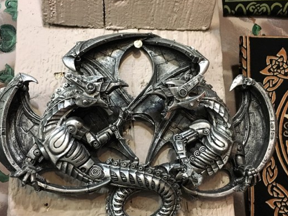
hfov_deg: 51.3
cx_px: 129
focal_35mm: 36
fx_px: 300
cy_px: 130
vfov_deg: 39.5
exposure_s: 1/30
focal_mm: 4.15
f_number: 2.2
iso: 250
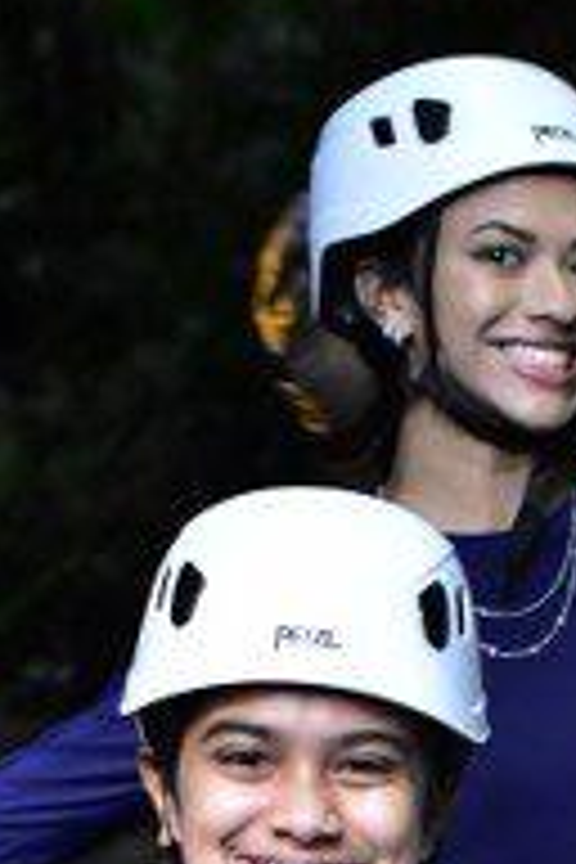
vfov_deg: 8.1
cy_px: 1166
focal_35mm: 250
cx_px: 810
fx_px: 6000
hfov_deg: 5.5
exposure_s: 1/200
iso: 2500
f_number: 3.5
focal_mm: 50
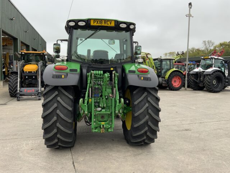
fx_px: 193
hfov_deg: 61.7
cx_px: 115
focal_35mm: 29
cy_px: 86
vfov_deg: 48.2
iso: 16
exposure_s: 1/295
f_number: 1.8
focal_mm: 3
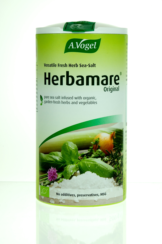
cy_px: 122
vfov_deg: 17.1
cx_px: 81
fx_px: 811
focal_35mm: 120
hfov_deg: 11.4
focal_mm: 80
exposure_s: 1/10
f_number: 18
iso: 200
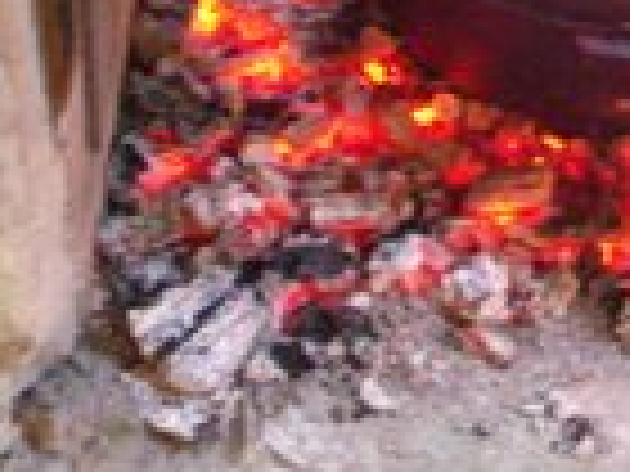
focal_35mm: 171
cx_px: 720
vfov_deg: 8.5
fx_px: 3112
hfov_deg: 11.4
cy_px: -175
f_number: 3.2
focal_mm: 13.1
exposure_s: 1/1.3
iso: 800
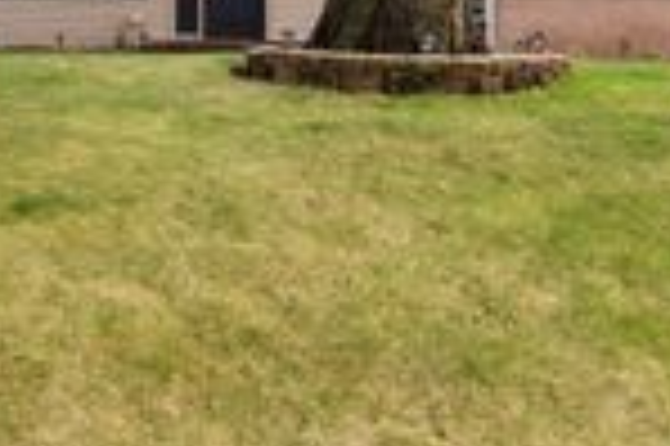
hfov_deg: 41.2
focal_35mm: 47
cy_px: -63
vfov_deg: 26.1
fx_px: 874
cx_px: 202
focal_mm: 14
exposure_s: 1/125
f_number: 6.3
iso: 160
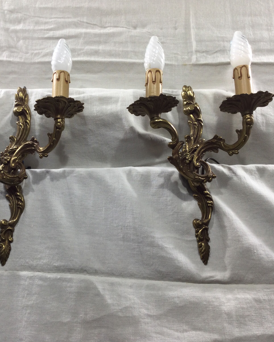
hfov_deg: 36.3
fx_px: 416
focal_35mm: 41
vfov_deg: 44.8
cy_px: 172
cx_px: 105
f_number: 2.4
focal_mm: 3.3
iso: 32
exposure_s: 1/50
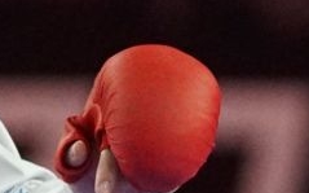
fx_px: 15501
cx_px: 244
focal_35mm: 1842
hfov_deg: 1.1
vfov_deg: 0.7
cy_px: 67
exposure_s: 1/2000
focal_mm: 160
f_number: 2.8
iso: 3200
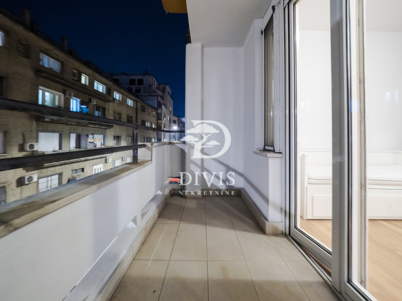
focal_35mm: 14
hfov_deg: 102.1
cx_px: 201
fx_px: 163
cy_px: 150
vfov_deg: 85.7
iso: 400
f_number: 4
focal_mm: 7
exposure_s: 1/1.25
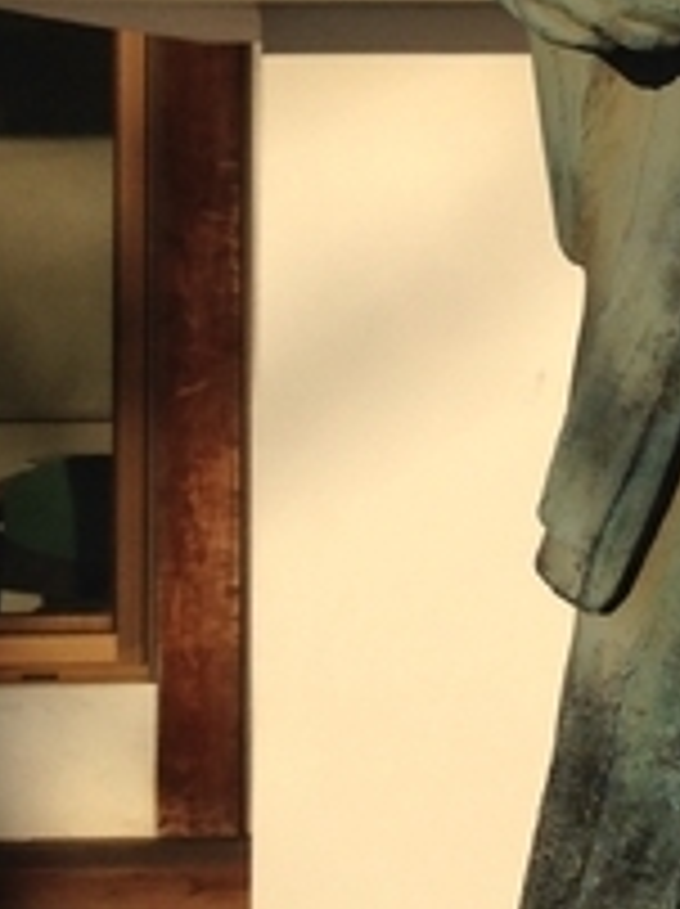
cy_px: 27
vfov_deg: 14.8
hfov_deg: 11.0
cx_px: 860
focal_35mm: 131
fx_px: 3438
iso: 50
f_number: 2.4
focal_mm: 4.12
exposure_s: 1/3390
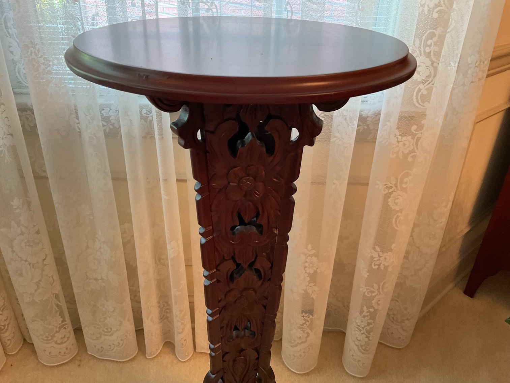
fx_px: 427
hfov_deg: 61.7
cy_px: 192
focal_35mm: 29
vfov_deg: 48.2
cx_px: 255
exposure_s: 1/60
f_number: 1.8
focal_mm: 3
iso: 200
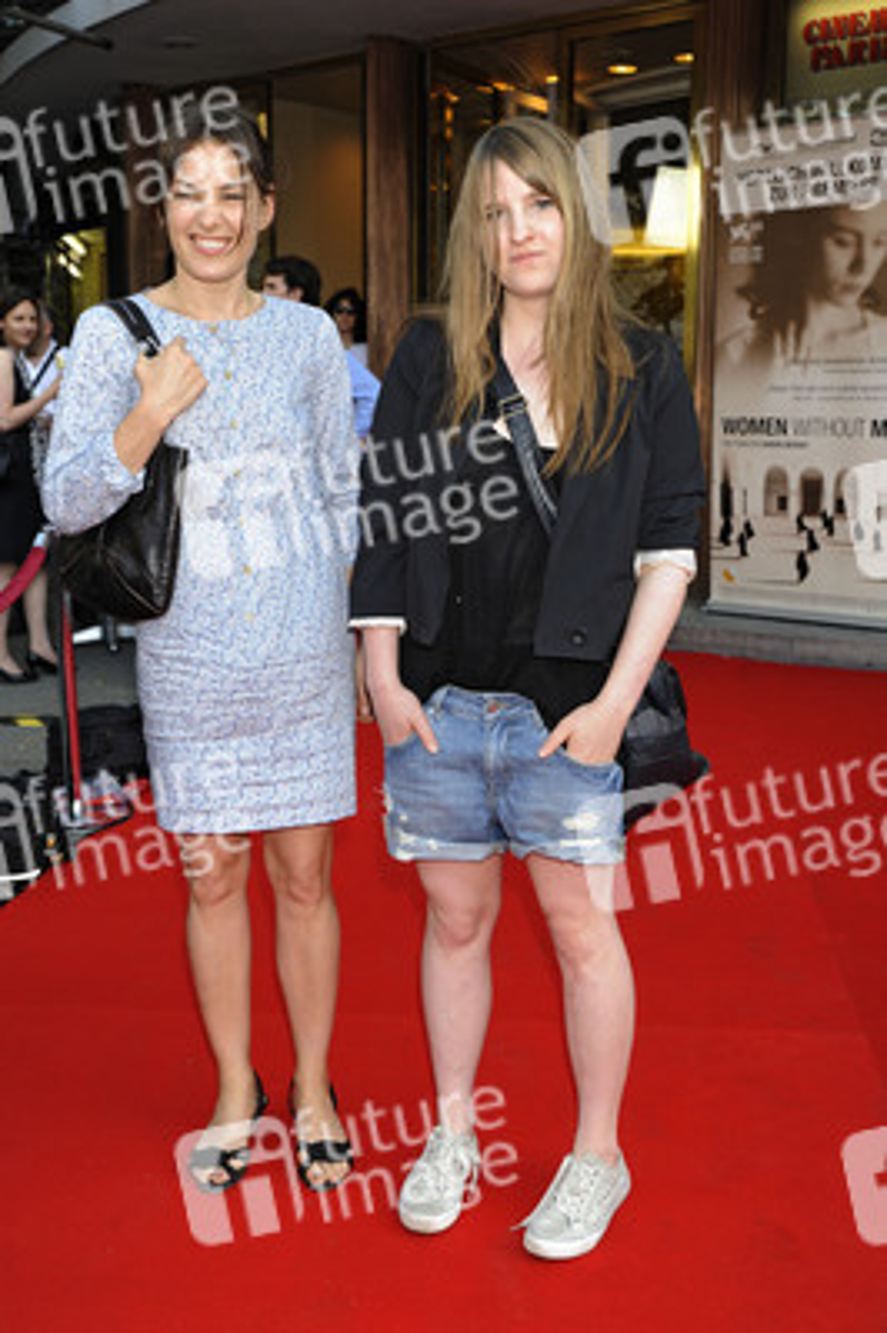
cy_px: 666
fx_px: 1481
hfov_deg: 33.3
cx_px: 444
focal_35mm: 40
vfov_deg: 48.5
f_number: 5.6
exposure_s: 1/160
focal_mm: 40
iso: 640
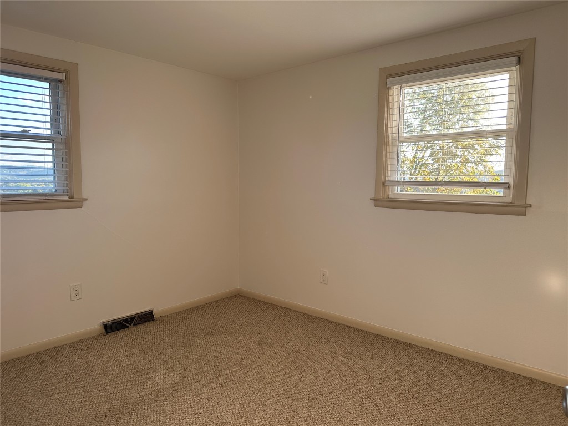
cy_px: 213
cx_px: 284
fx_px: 394
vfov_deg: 56.8
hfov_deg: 71.6
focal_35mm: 24
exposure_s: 1/215
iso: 80
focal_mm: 6.86
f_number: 1.78
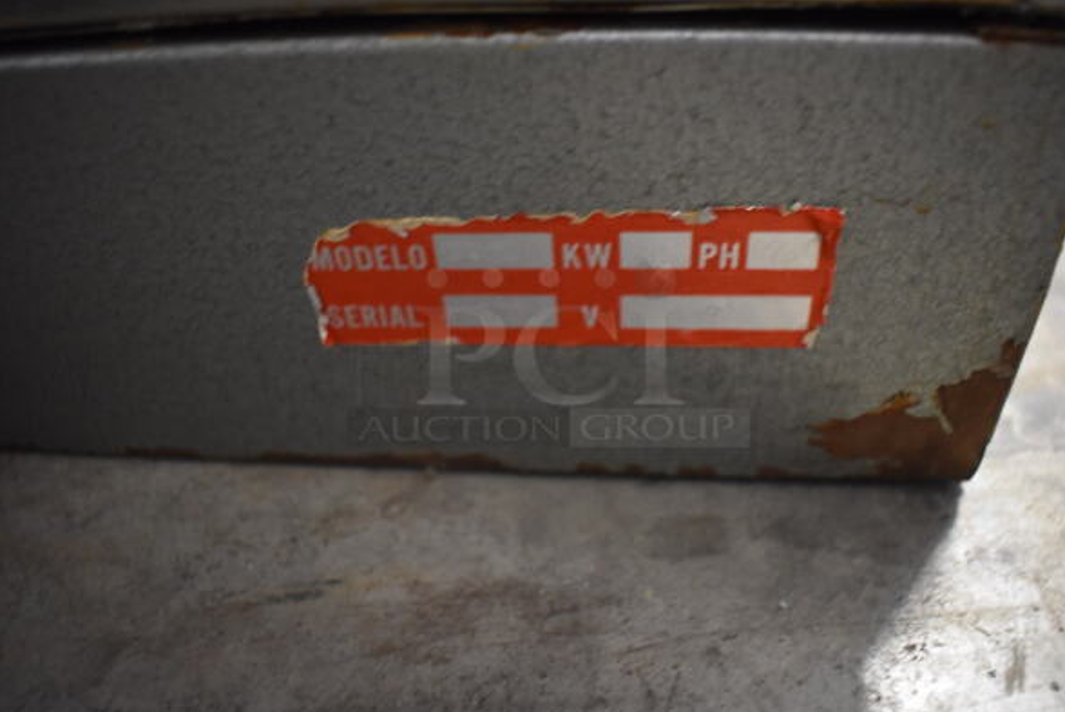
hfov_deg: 65.4
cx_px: 549
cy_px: 351
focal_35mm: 28
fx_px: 829
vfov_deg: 46.5
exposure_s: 1/10
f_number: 3.5
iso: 3200
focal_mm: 18
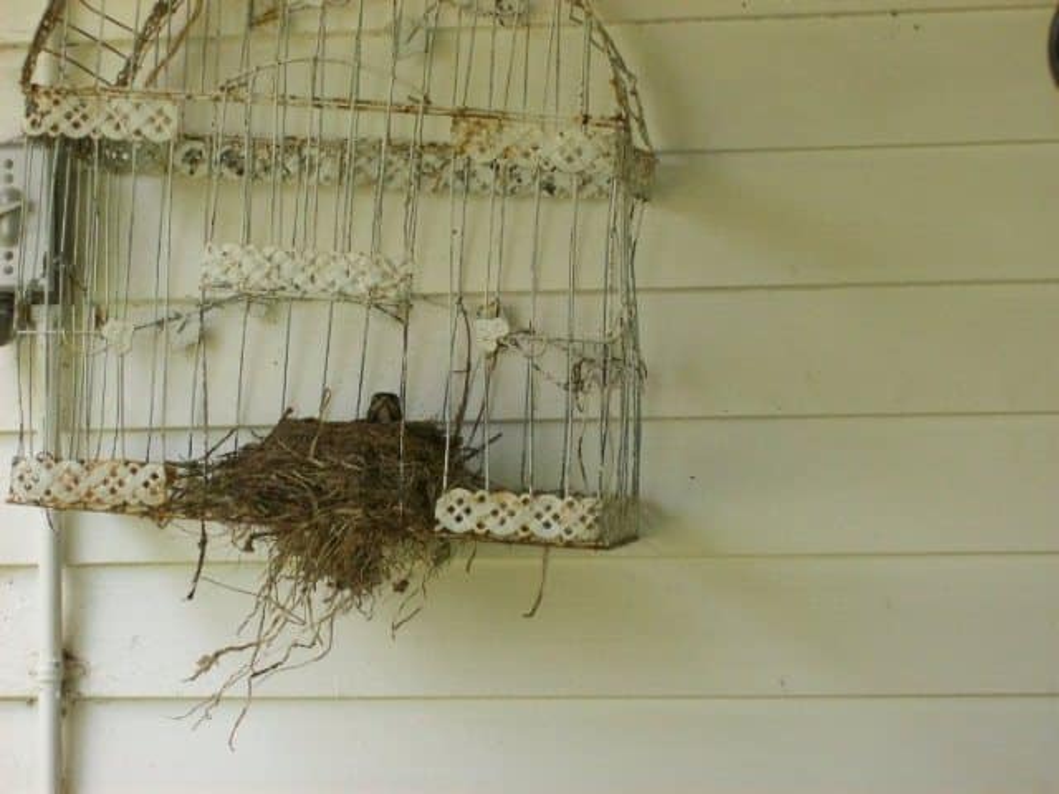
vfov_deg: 13.7
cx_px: 530
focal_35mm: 108
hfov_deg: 18.2
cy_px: 397
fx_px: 3304
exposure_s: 1/184
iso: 200
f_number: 4.8
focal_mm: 18
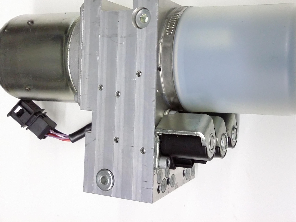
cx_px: 156
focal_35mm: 46
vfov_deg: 31.1
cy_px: 64
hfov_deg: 41.2
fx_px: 393
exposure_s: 1/15
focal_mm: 3.4
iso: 160
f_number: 2.4
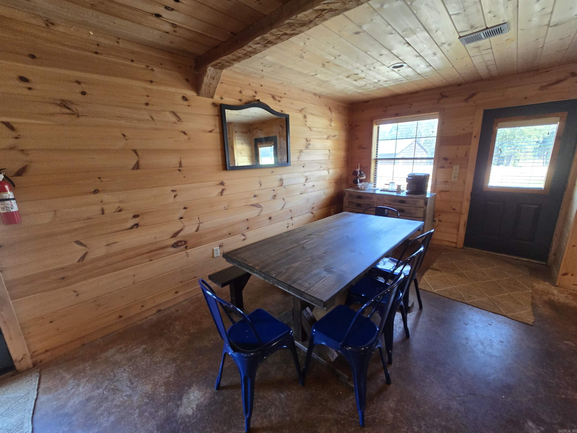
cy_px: 216
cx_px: 288
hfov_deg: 106.2
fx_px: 217
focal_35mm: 13
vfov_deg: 89.9
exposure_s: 1/60
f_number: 2.2
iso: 250
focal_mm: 2.2
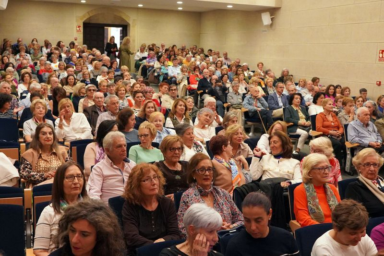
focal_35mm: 42
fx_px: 448
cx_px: 192
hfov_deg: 46.4
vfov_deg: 31.9
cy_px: 128
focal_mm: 28
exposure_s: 1/160
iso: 8000
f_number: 4
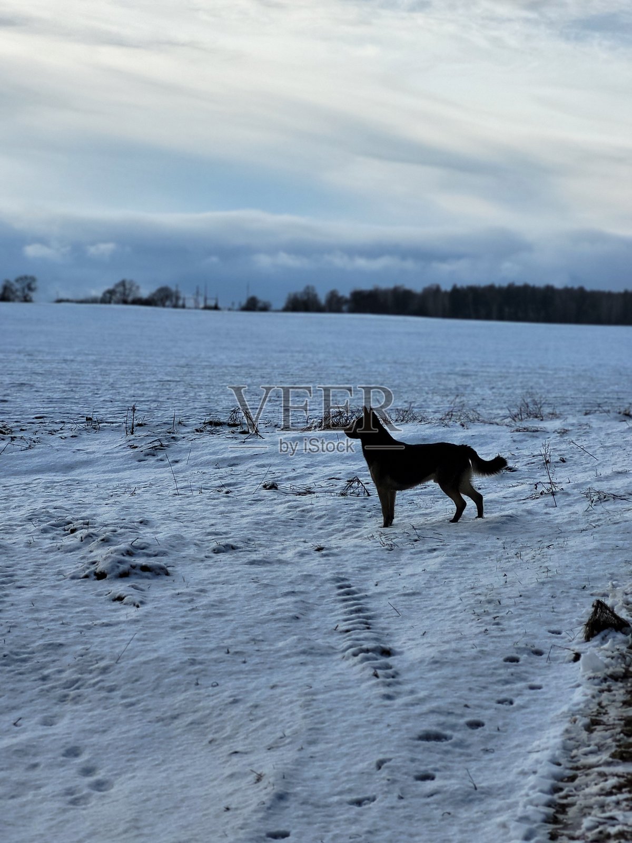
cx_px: 316
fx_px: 1850
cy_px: 422
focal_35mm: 76
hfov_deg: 19.4
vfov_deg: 25.7
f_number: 2.4
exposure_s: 1/947
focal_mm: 7.12
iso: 25
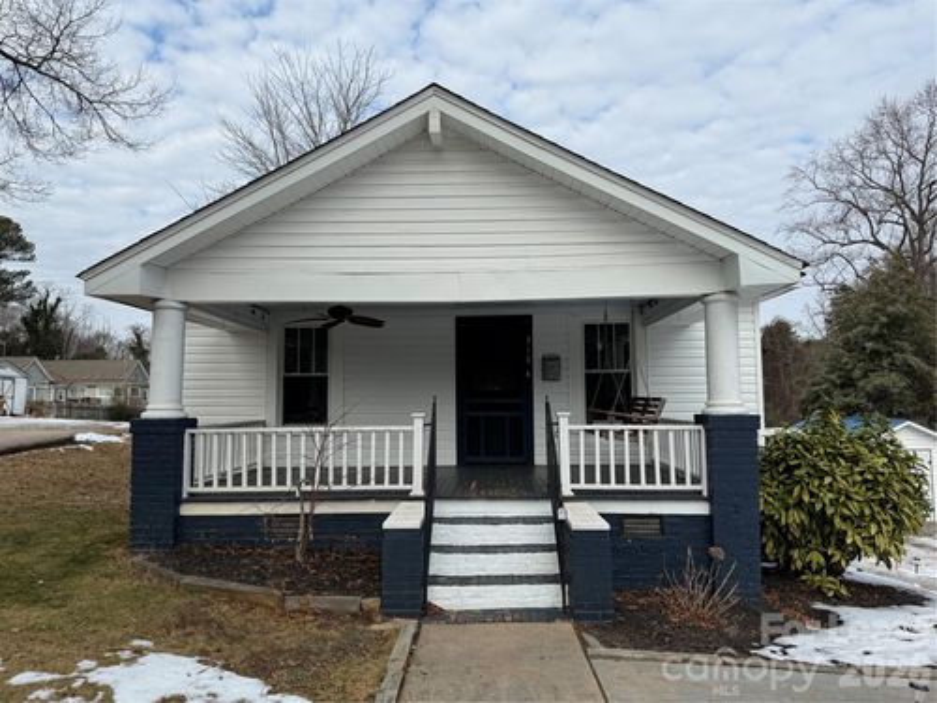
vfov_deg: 56.8
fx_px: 650
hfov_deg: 71.6
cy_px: 352
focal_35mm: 24
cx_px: 468
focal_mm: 6.76
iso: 80
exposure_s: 1/3953
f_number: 1.78
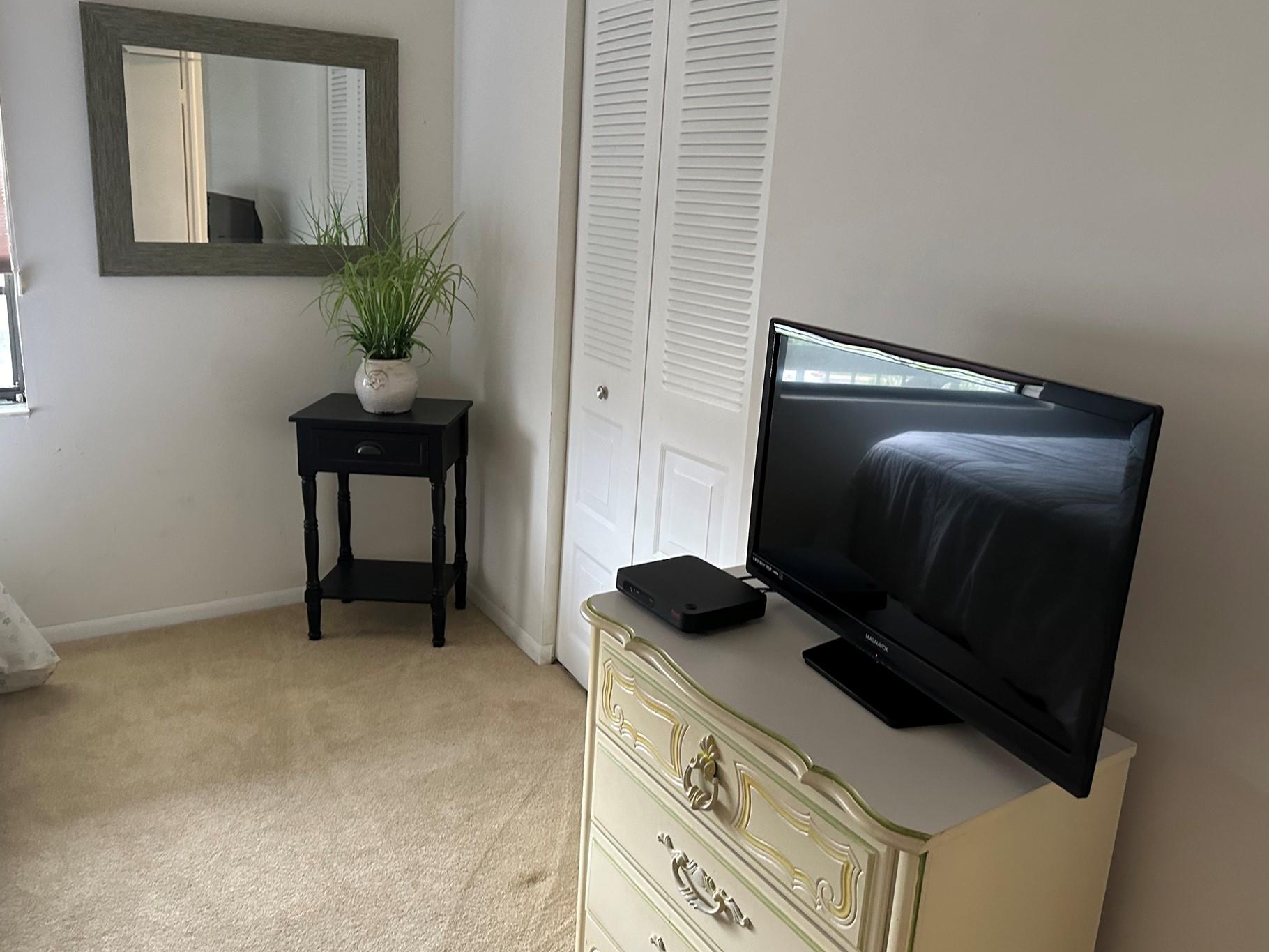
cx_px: 619
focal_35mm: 27
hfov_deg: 65.3
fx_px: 990
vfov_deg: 51.3
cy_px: 435
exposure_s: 1/60
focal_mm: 6.86
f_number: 1.78
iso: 500
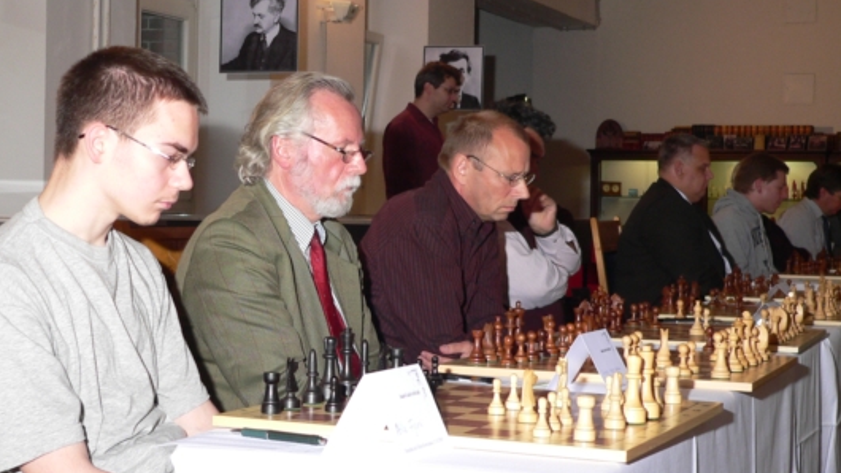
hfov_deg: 29.7
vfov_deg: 17.0
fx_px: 1583
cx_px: 387
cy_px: 221
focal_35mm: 71
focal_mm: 9
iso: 100
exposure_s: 1/60
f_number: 2.8
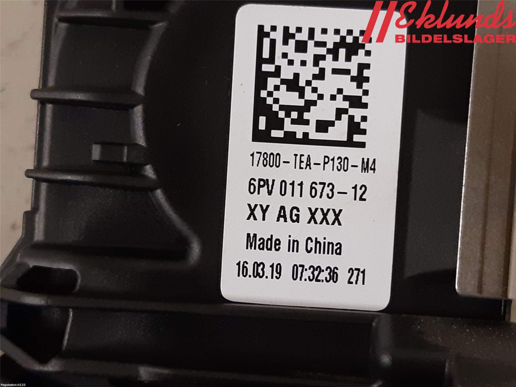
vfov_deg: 53.1
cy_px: 194
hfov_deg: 67.3
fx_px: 388
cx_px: 258
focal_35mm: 26
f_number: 1.7
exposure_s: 1/50
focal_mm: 3.93
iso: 200
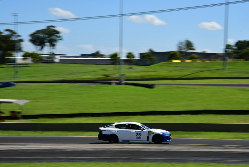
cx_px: 124
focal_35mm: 90
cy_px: 84
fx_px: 623
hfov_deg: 22.6
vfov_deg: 15.2
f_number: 16
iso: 100
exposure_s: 1/100
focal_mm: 60
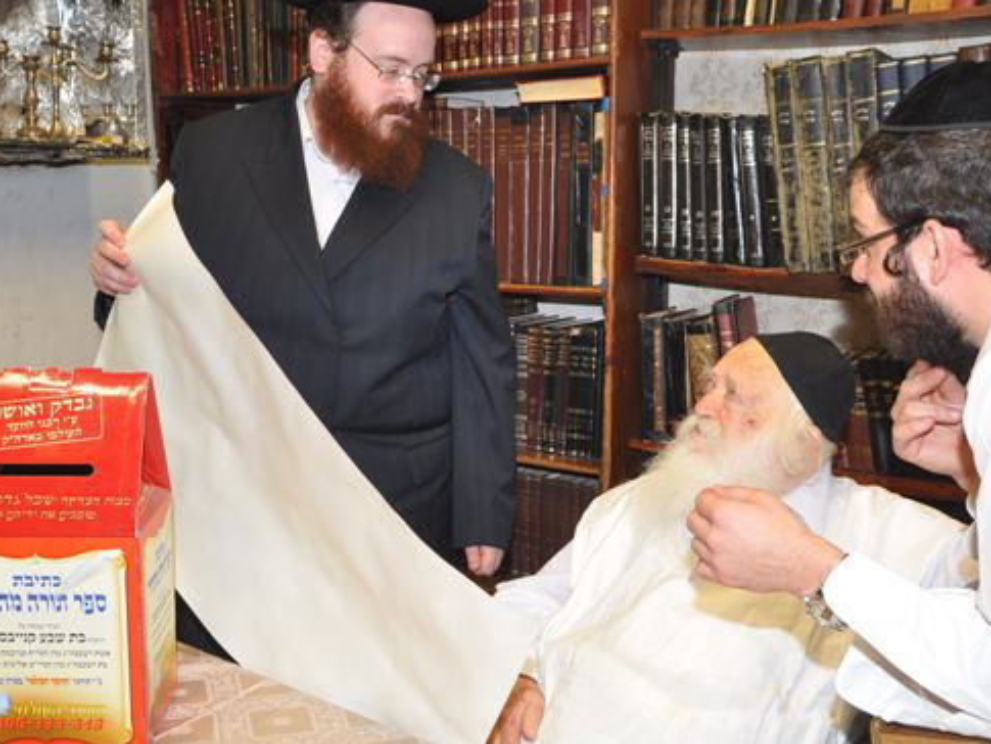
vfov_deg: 37.7
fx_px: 1088
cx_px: 445
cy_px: 367
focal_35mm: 38
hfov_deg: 48.9
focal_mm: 20
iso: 200
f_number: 5.6
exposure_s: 1/80
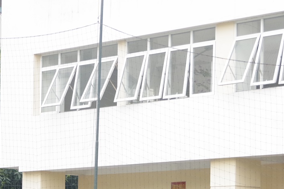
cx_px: 184
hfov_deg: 13.1
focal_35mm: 156
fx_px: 1231
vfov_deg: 8.7
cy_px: 209
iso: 1600
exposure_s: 1/180
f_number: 5
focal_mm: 40
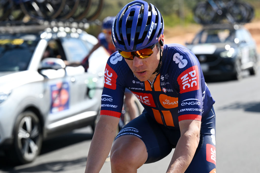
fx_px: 852
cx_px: 130
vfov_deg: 11.6
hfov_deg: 17.4
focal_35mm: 118
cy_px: 86
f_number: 3.2
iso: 320
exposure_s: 1/3200
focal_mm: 79
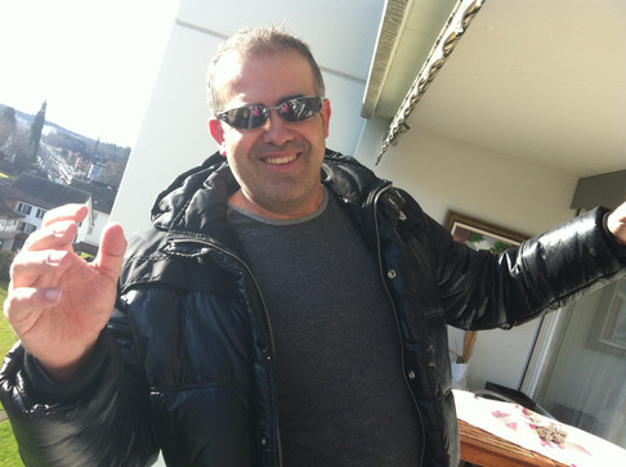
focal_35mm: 36
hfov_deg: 51.4
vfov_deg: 39.6
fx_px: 650
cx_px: 318
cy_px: 234
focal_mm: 3.85
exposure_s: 1/366
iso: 80
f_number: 2.8
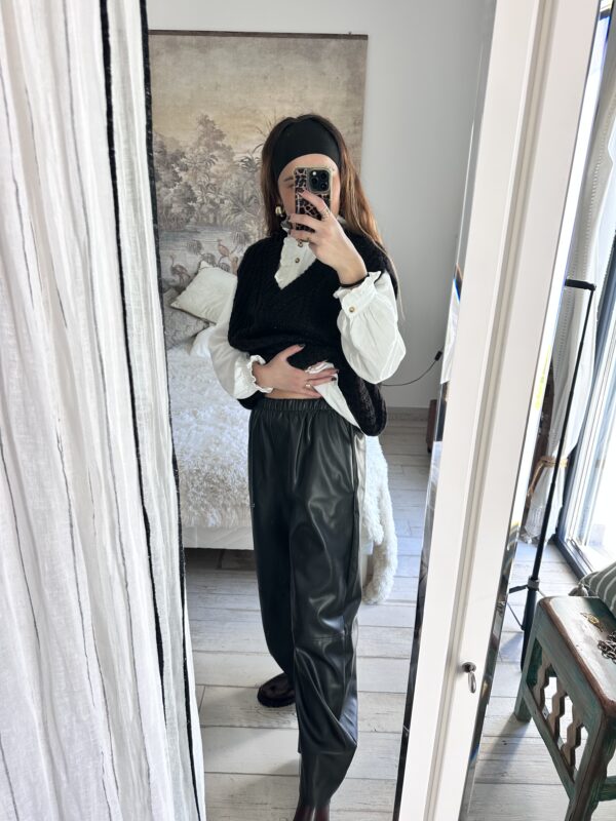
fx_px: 569
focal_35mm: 24
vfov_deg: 71.6
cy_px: 410
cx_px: 308
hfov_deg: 56.8
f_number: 1.78
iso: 100
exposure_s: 1/121
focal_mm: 6.86
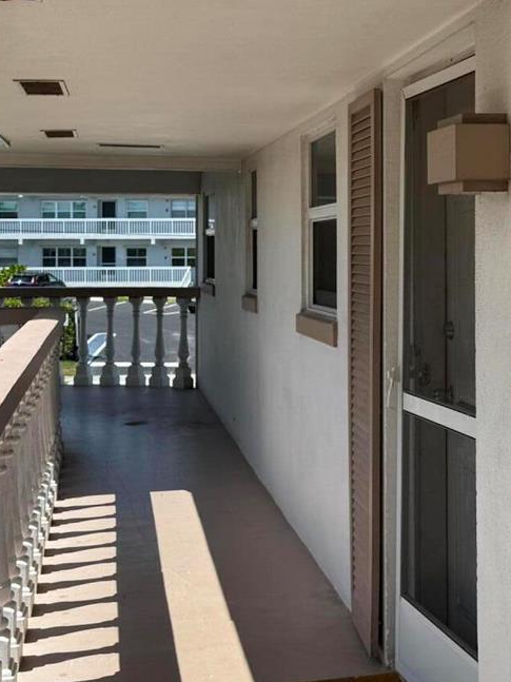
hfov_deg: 25.5
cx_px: 358
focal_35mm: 57
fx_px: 1122
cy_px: 236
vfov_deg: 33.5
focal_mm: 6.76
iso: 80
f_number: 1.78
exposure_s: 1/3953
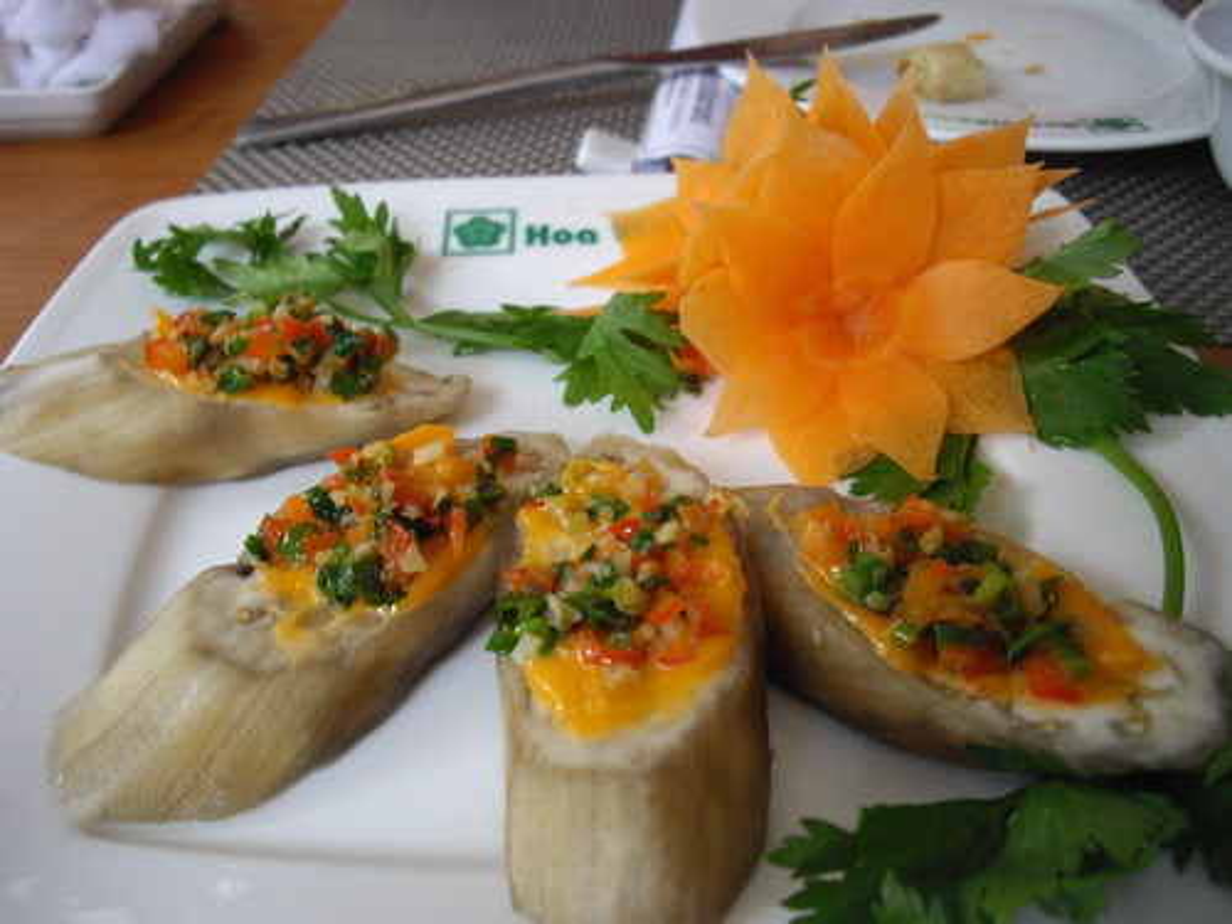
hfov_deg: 49.0
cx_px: 616
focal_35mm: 38
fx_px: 1352
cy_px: 462
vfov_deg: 37.7
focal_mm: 7.9
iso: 100
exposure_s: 1/50
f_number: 2.8
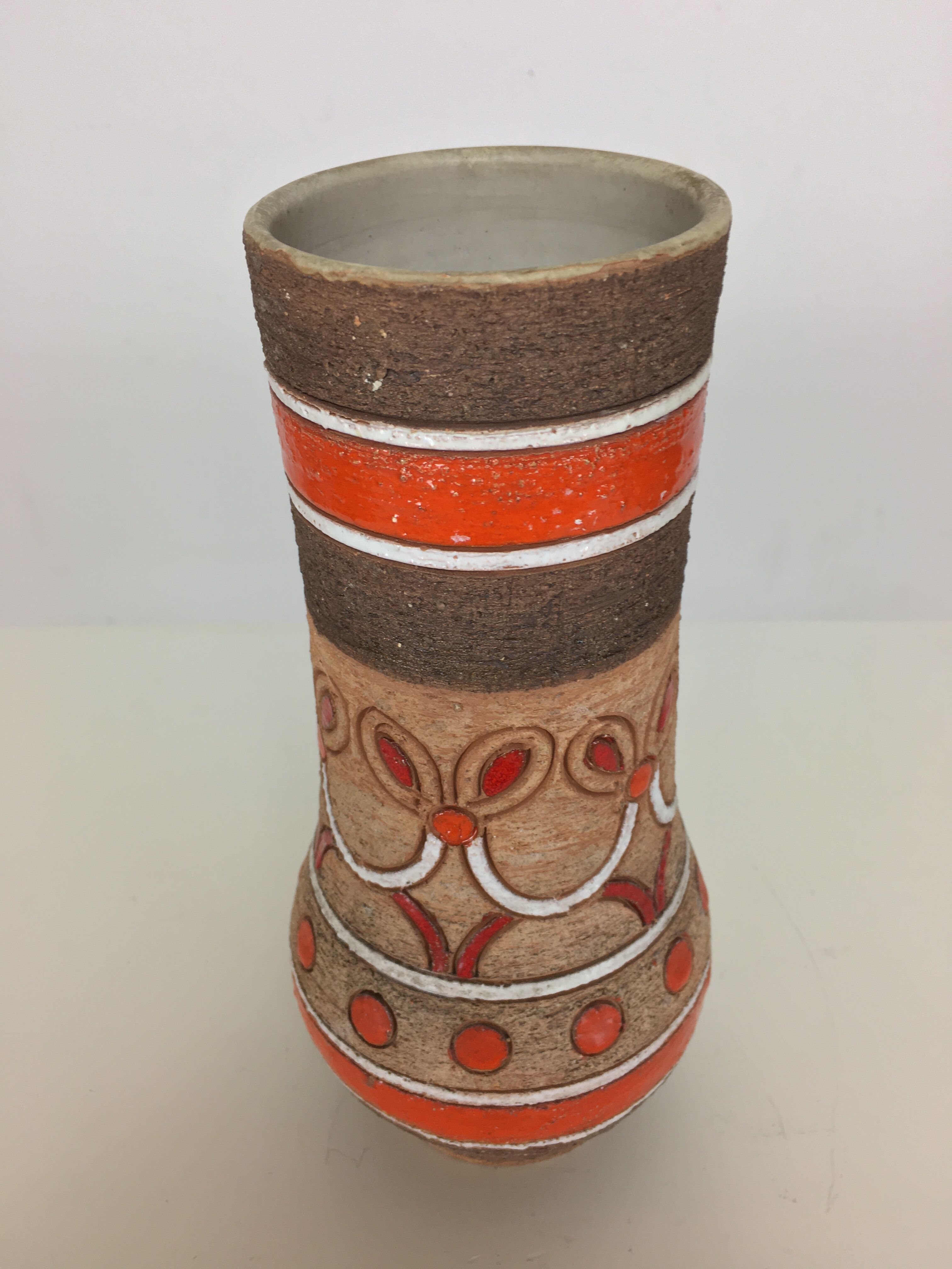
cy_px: 634
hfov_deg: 48.2
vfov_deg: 61.7
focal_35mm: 29
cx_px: 476
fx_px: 1063
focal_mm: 4.15
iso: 40
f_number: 2.2
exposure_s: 1/33
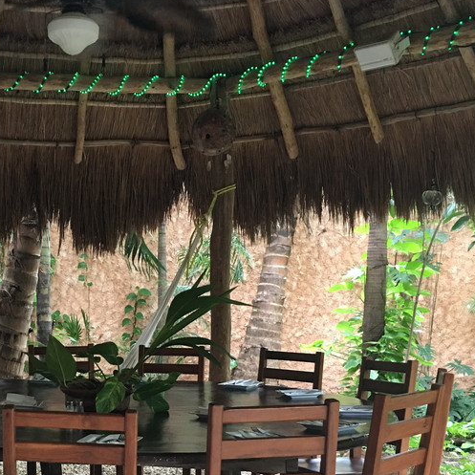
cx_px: 75
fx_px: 854
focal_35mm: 55
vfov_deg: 30.4
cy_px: 369
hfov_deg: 30.1
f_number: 2.2
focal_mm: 4.15
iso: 80
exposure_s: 1/15
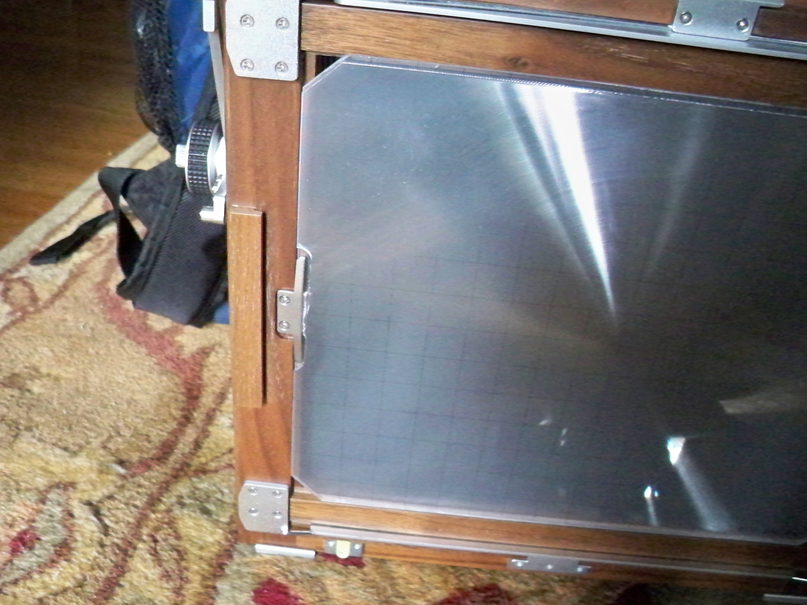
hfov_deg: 52.6
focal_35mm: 35
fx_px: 816
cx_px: 404
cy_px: 302
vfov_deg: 40.7
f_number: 3.1
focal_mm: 6.3
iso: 2000
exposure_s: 1/60
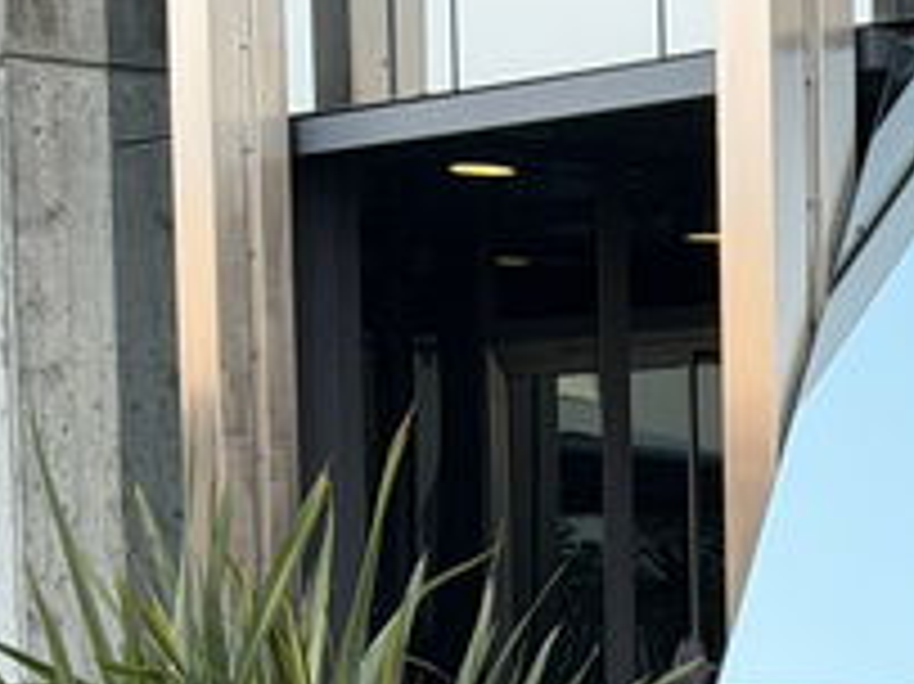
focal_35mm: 182
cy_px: 1238
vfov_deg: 7.9
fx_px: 4803
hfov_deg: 10.3
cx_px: 1553
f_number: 1.78
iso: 64
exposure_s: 1/264
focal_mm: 6.76
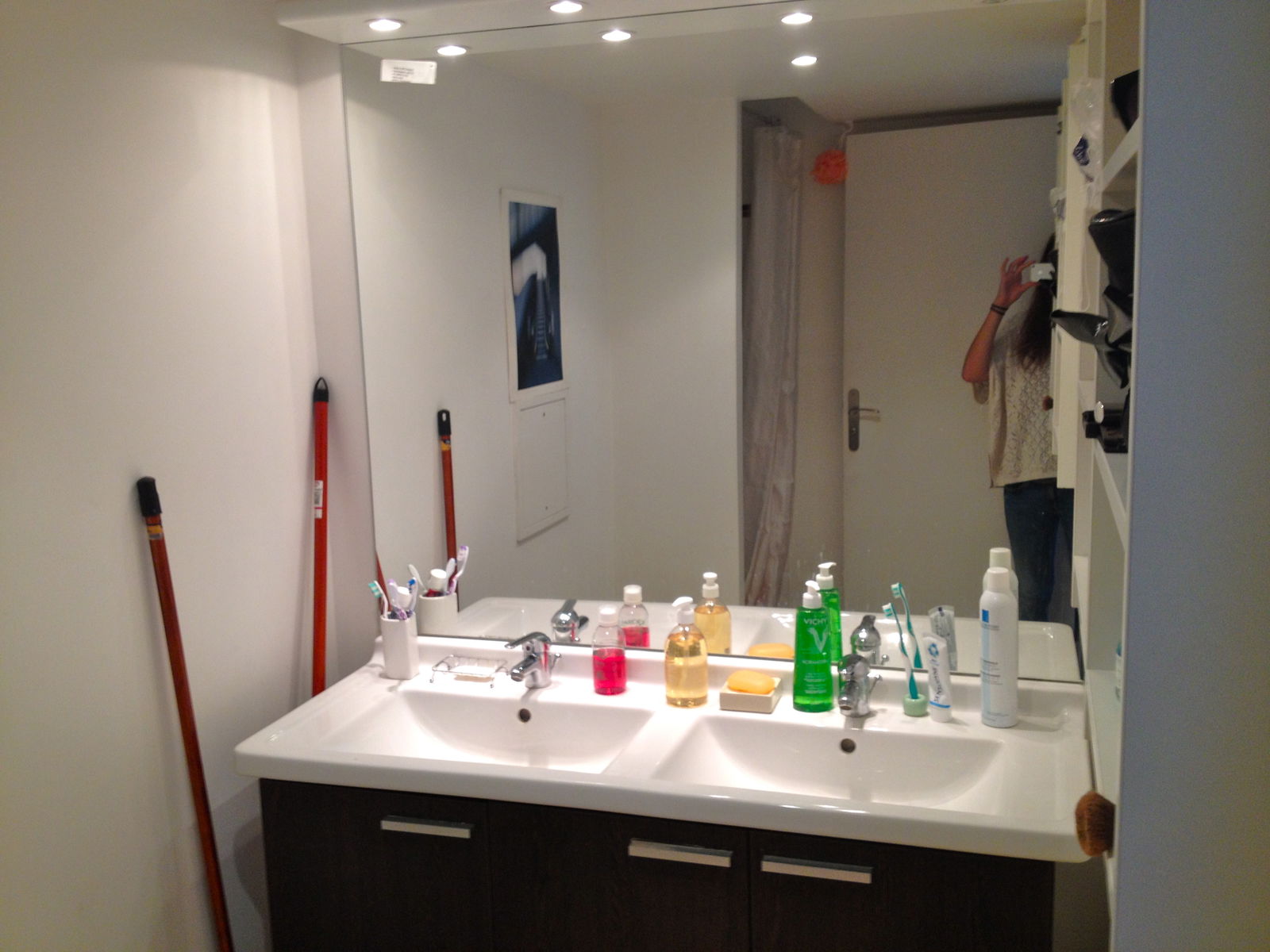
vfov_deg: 40.7
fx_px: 1284
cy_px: 476
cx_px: 635
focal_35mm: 35
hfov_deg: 52.6
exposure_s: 1/20
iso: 64
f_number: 2.4
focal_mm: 4.28
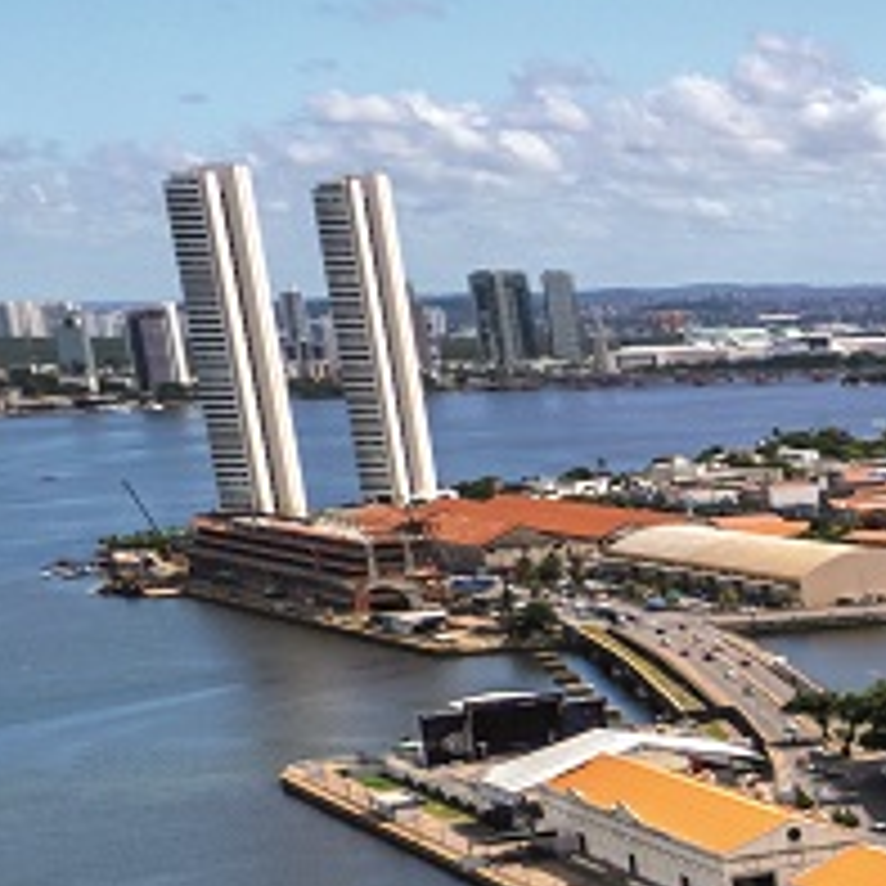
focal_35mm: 95
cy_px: 944
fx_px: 2751
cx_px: 2213
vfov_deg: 17.7
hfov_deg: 13.1
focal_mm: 8.38
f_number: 2.8
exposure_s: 1/160
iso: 100
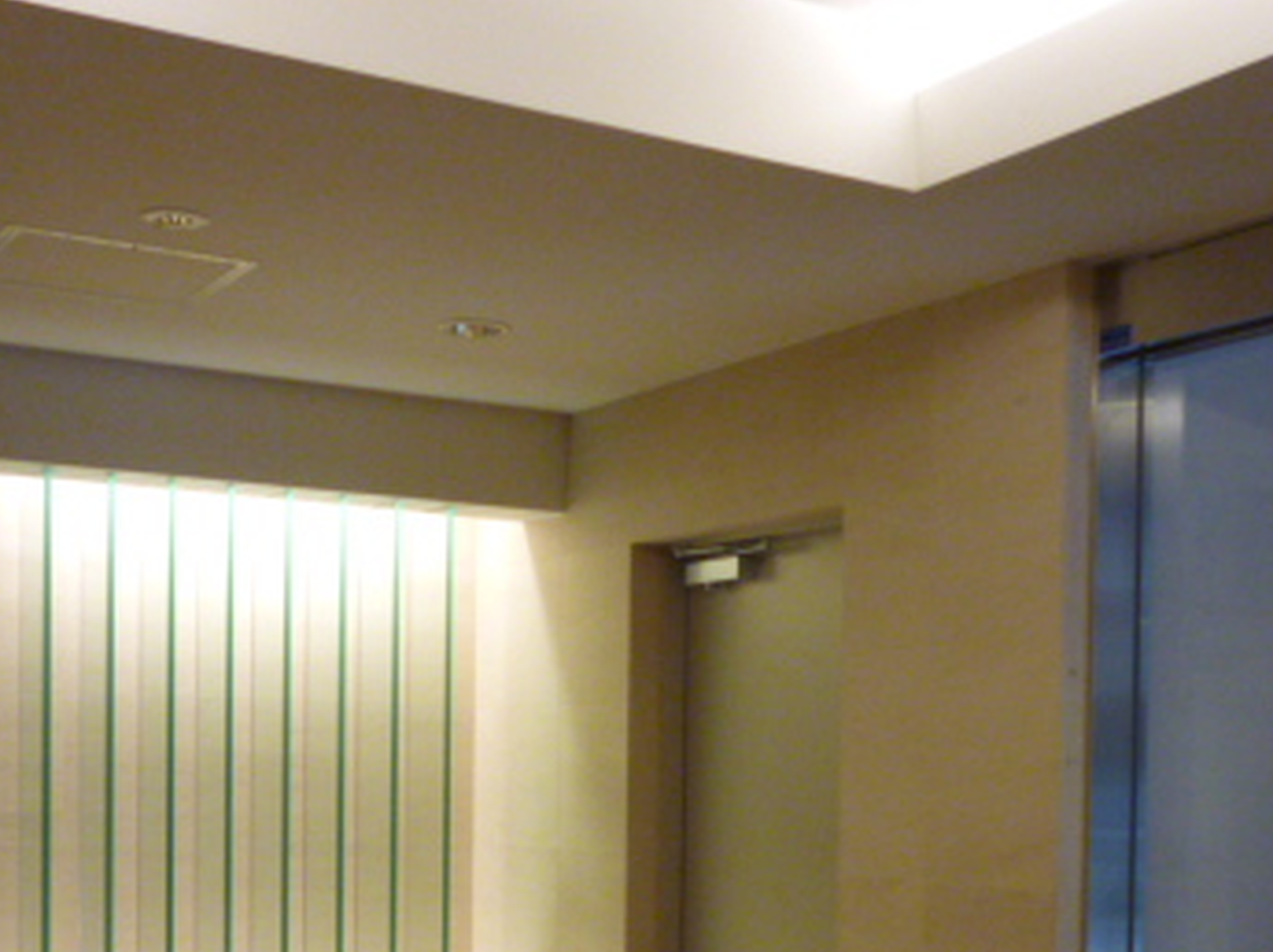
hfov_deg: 36.8
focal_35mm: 52
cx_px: 694
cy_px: 856
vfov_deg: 27.0
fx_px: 1910
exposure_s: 1/30
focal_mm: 5
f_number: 3.1
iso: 400
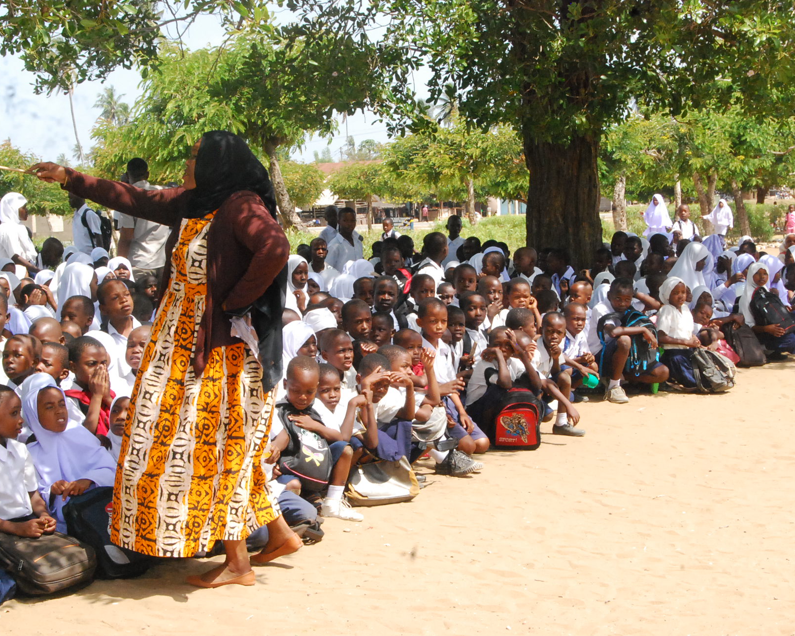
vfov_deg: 21.6
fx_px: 1670
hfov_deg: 26.8
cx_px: 391
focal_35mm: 71
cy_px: 318
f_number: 18
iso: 1600
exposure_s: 1/200
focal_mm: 42
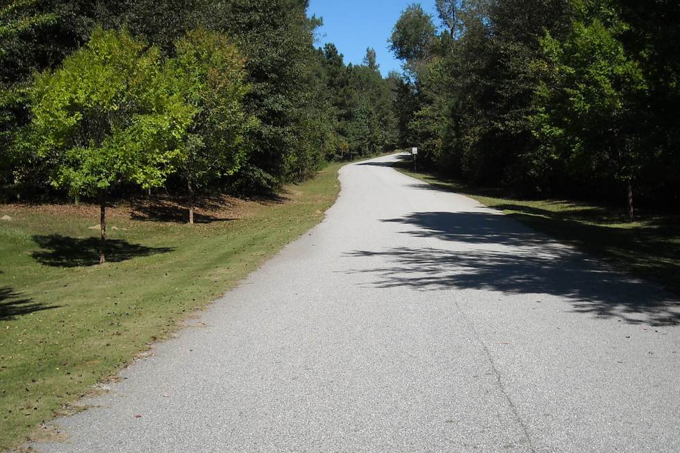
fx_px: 869
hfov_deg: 42.7
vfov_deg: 29.2
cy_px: 215
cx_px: 360
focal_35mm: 46
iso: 64
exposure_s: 1/309
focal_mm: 5.7
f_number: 5.6
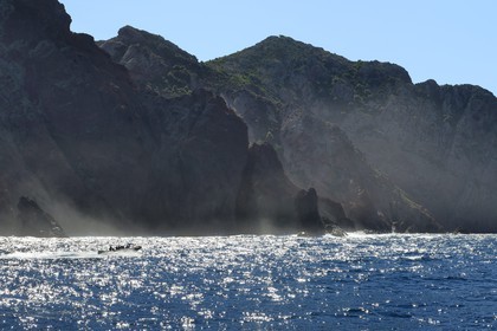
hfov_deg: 28.8
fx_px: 966
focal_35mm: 70
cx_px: 248
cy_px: 166
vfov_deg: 19.5
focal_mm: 70
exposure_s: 1/640
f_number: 13
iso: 400
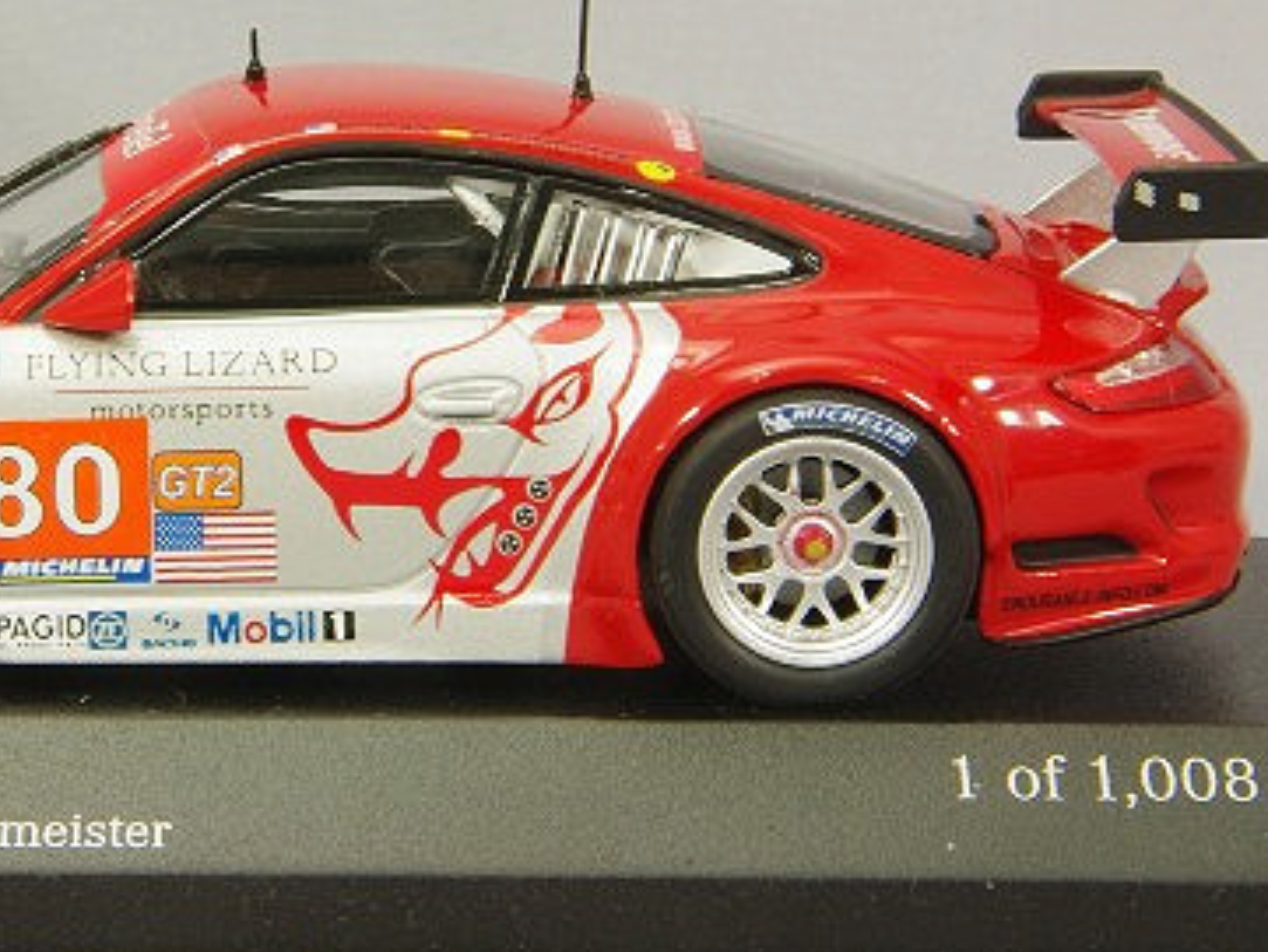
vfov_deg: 7.8
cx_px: 281
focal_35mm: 191
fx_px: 6999
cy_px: 209
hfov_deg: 10.3
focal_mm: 75
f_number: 32
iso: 400
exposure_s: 1
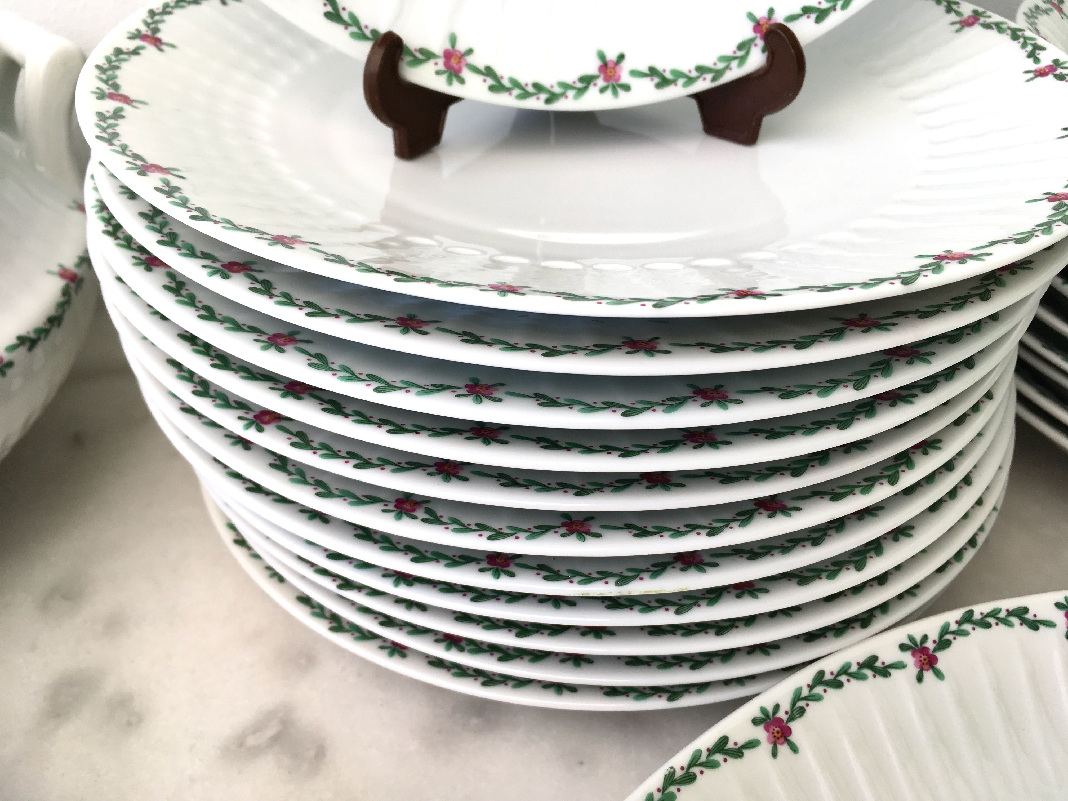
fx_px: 895
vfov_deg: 48.2
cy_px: 400
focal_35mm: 29
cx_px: 534
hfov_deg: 61.7
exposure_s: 1/199
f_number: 2.2
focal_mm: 4.15
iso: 25
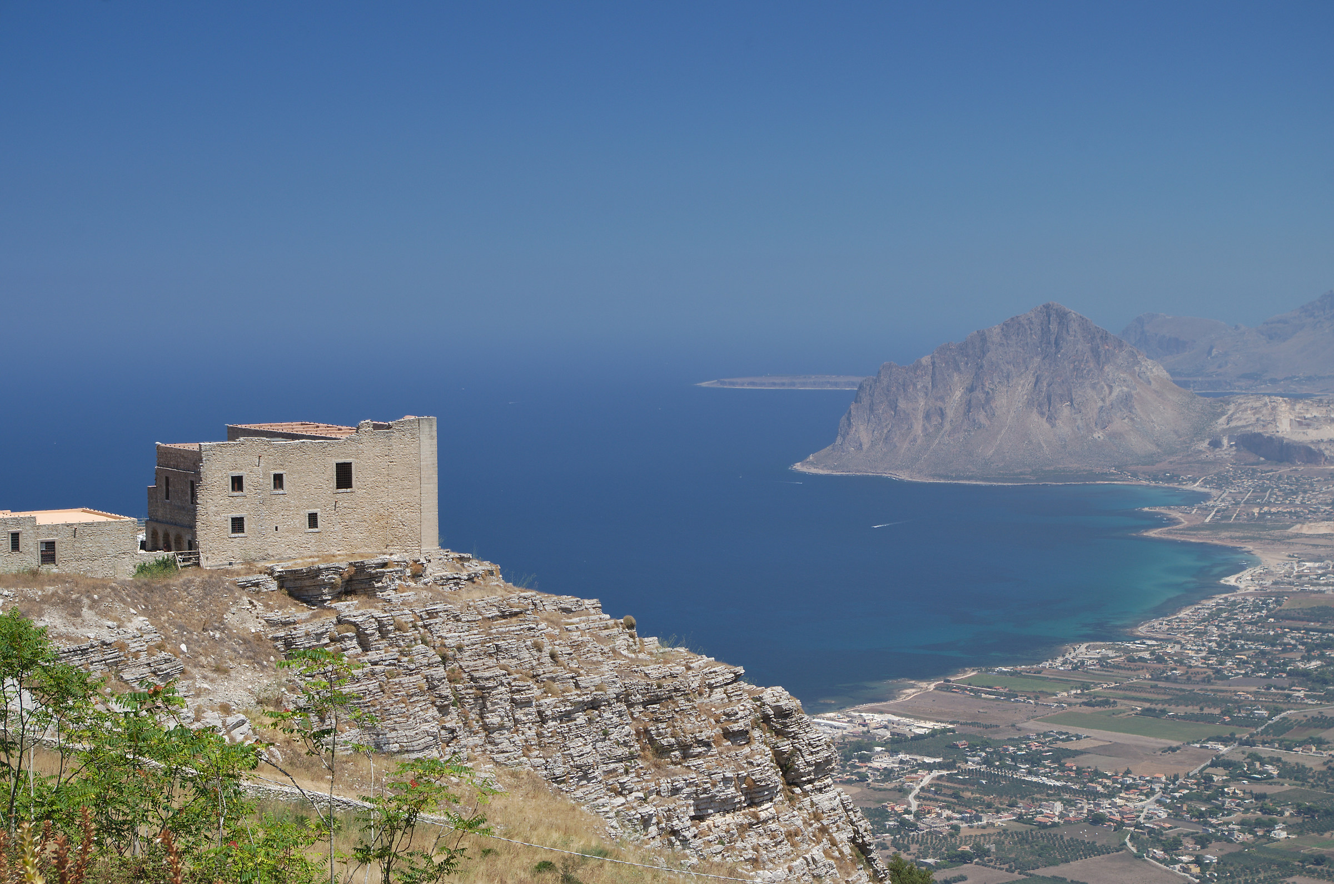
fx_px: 2366
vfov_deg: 21.1
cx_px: 667
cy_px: 442
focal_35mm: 64
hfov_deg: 31.5
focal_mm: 42.5
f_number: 8
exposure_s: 1/80
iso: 100
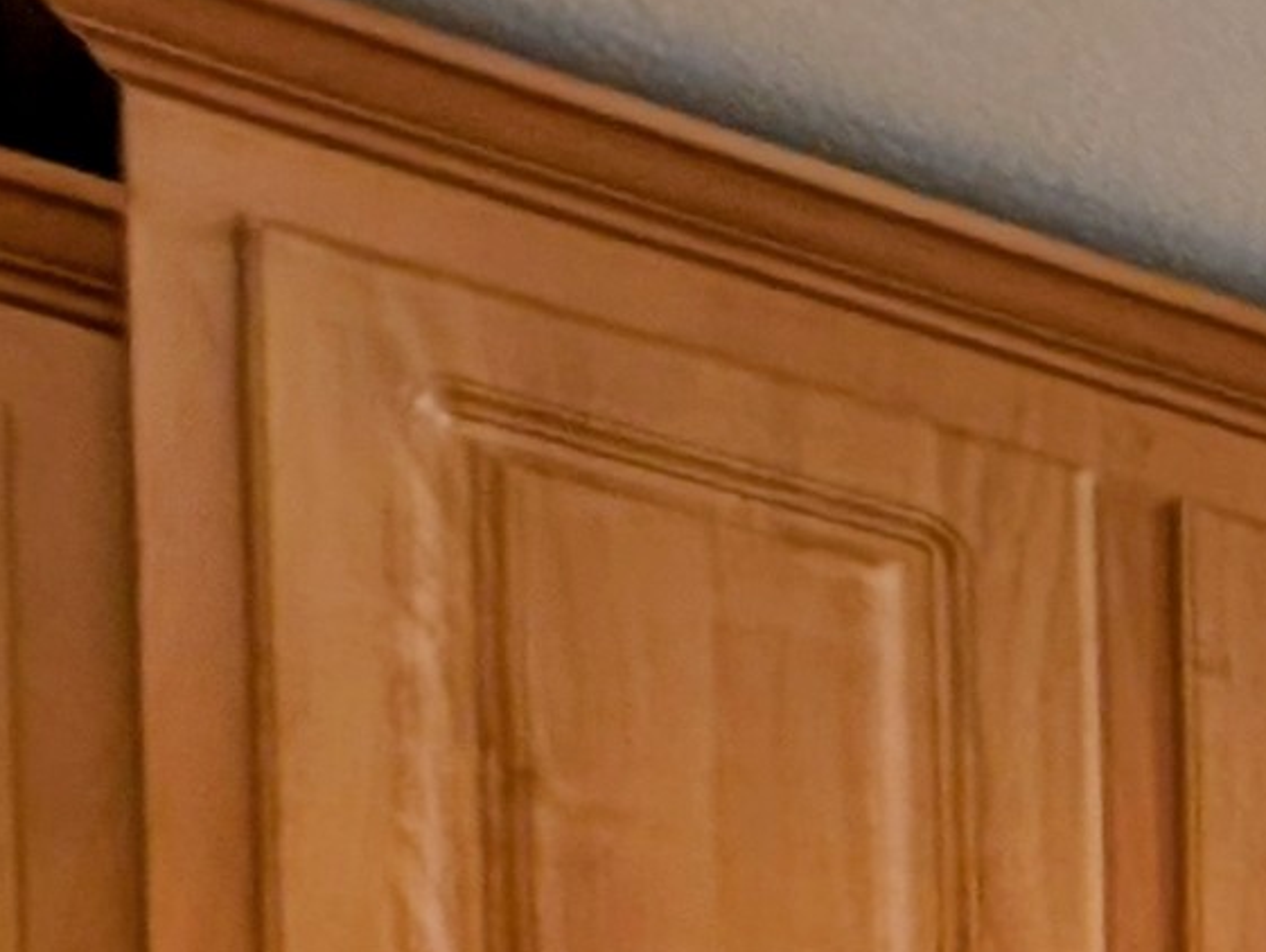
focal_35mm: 84
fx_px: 3075
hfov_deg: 10.1
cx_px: 4196
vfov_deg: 12.9
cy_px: 2348
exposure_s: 1/120
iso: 80
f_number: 1.95
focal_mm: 2.23
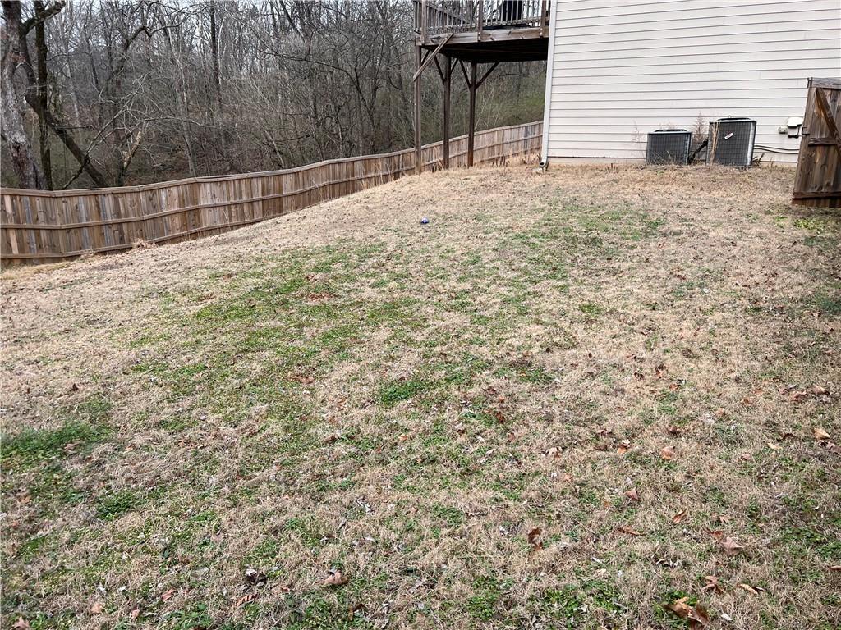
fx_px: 632
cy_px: 315
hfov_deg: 67.3
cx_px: 420
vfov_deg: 53.1
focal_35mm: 26
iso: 50
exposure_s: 1/917
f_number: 1.5
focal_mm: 5.7
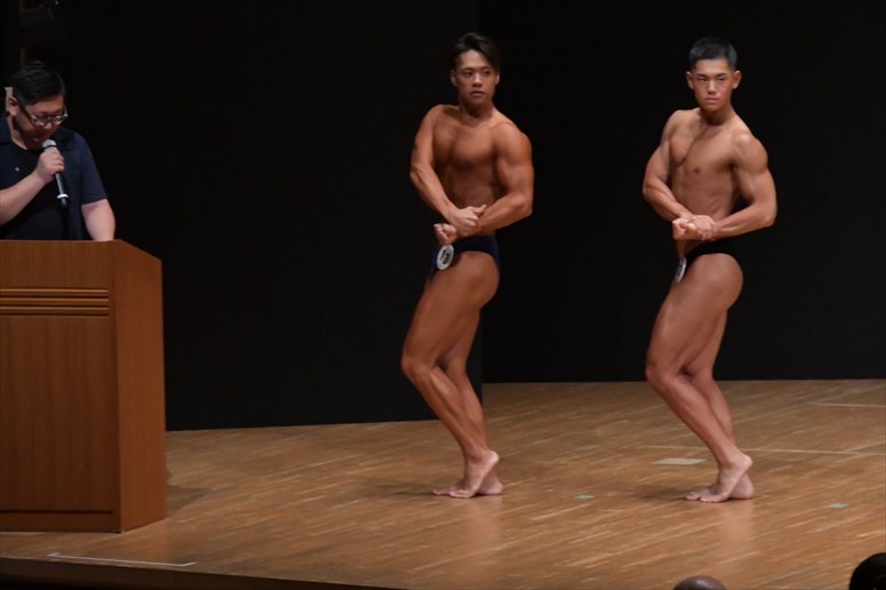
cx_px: 443
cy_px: 295
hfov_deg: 7.6
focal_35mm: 270
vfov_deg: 5.1
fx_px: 6642
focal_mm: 180
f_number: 5.6
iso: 6400
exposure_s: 1/400
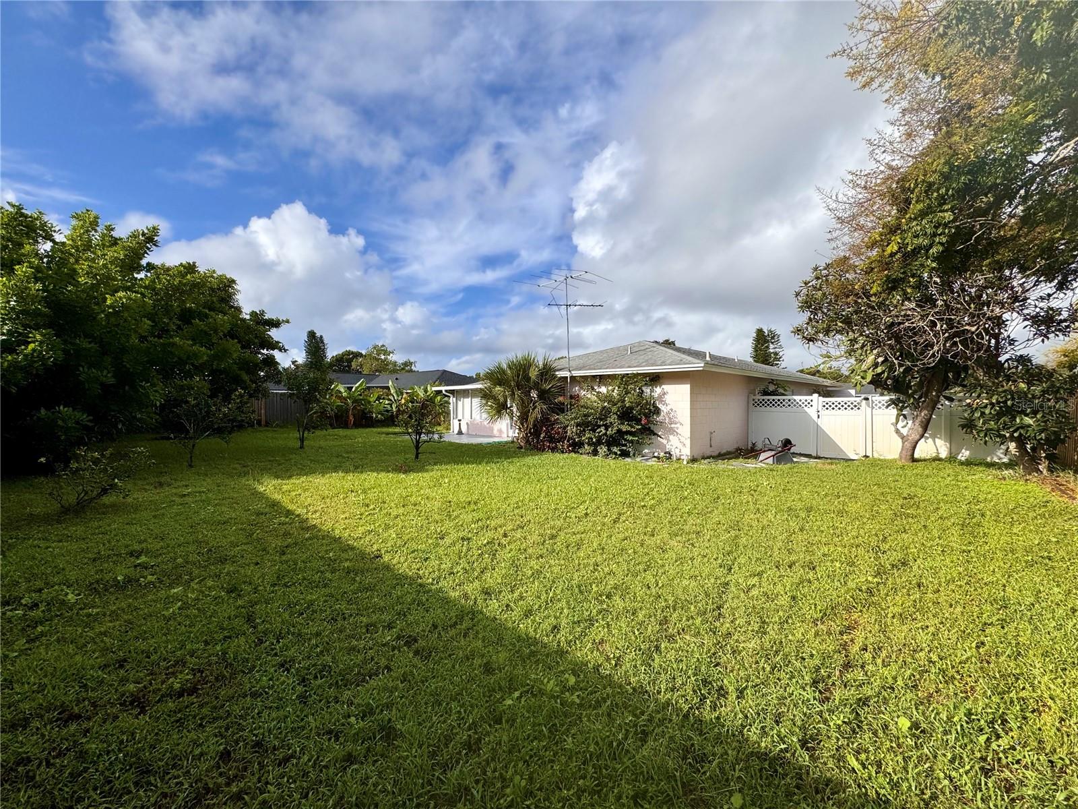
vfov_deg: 85.7
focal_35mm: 14
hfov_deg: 102.1
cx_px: 539
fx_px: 436
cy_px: 404
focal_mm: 2.22
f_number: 2.2
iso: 50
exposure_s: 1/2985
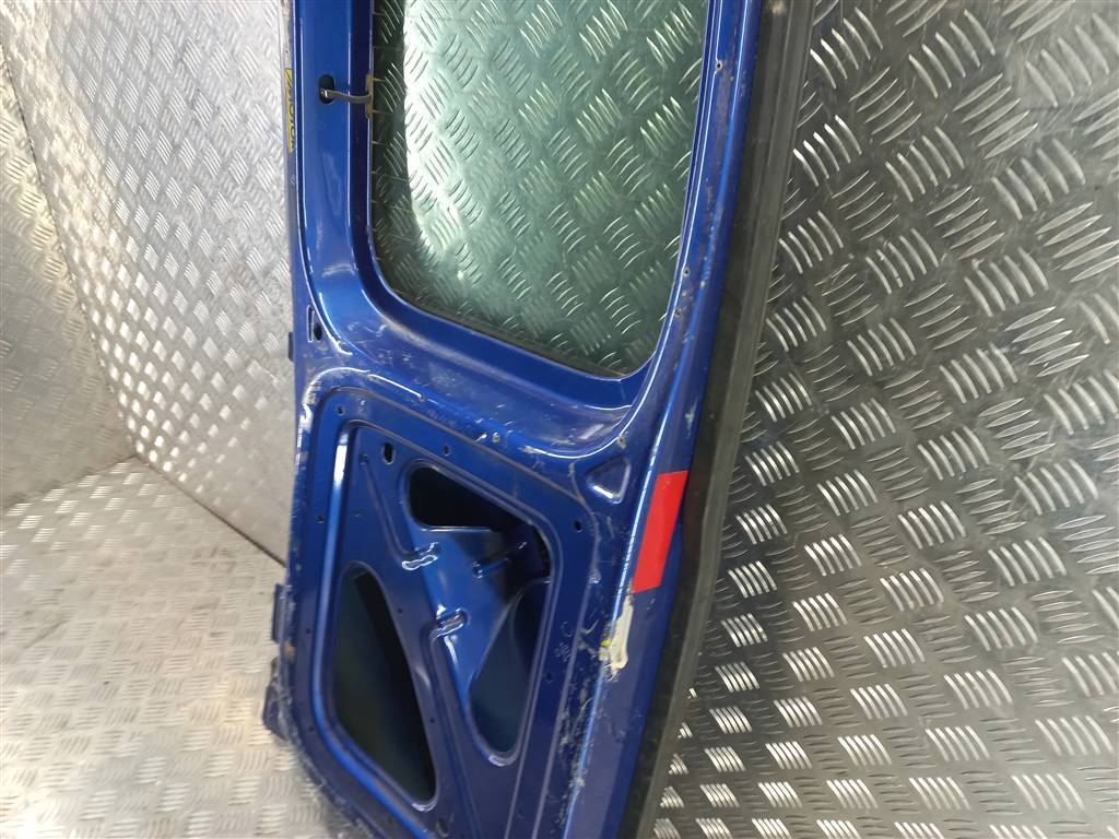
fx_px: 808
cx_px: 560
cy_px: 420
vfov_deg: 54.9
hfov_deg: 69.4
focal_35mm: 25
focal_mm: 4.6
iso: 100
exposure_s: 1/50
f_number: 1.8
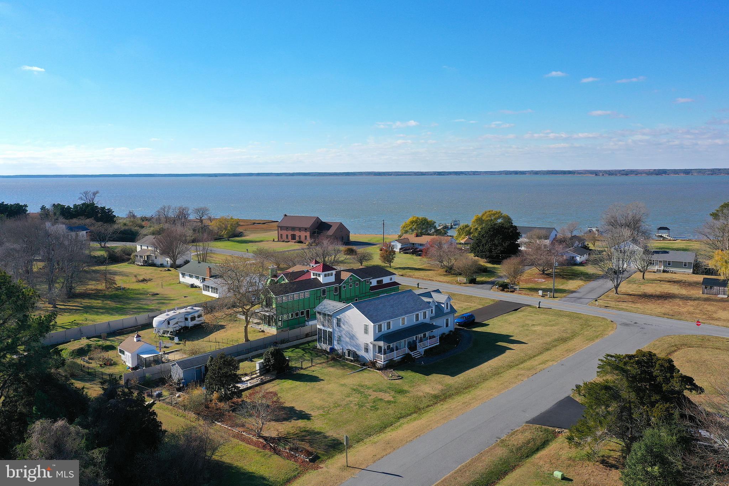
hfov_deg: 65.5
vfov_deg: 46.4
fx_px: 567
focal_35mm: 28
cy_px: 243
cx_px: 364
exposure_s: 1/500
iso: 100
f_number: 5.6
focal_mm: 10.26
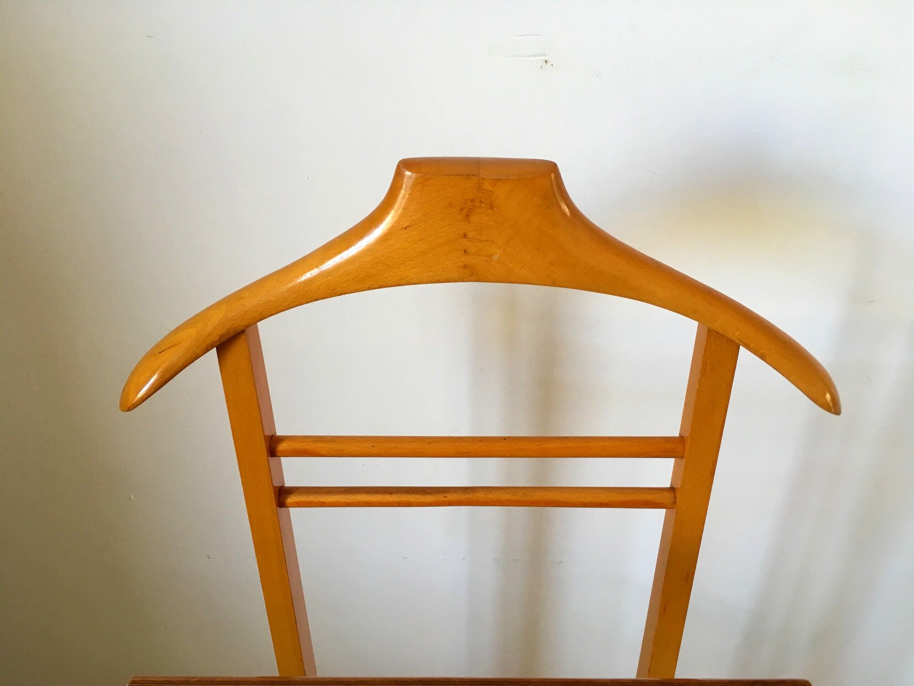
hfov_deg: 61.7
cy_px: 343
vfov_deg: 48.2
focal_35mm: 29
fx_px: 766
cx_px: 457
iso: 64
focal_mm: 4.15
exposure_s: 1/33
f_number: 2.2
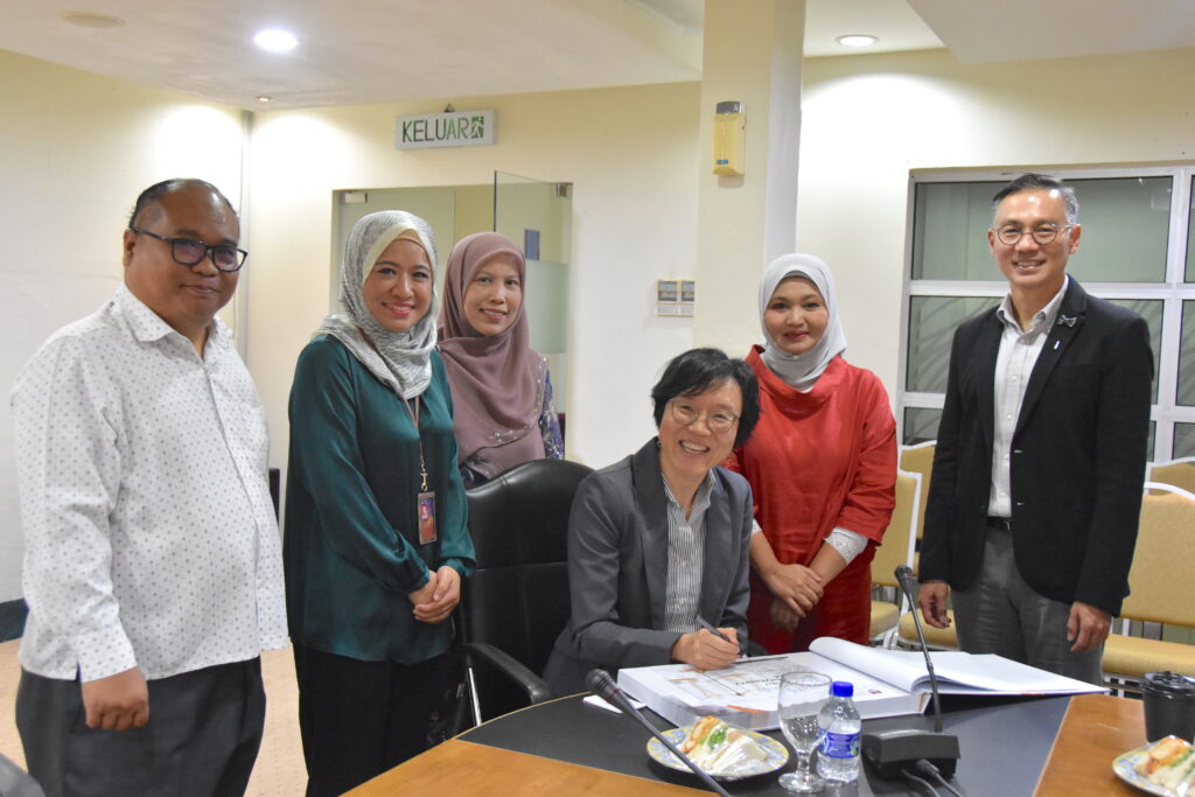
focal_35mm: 36
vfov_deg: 36.9
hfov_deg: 53.1
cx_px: 598
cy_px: 398
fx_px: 1195
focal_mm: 24
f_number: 5
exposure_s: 1/100
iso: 3200
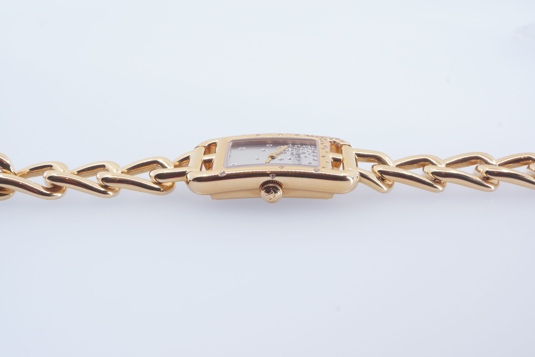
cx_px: 268
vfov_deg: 25.8
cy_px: 178
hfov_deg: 37.8
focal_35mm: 52
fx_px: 781
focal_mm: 35
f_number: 16
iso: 200
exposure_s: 1/5
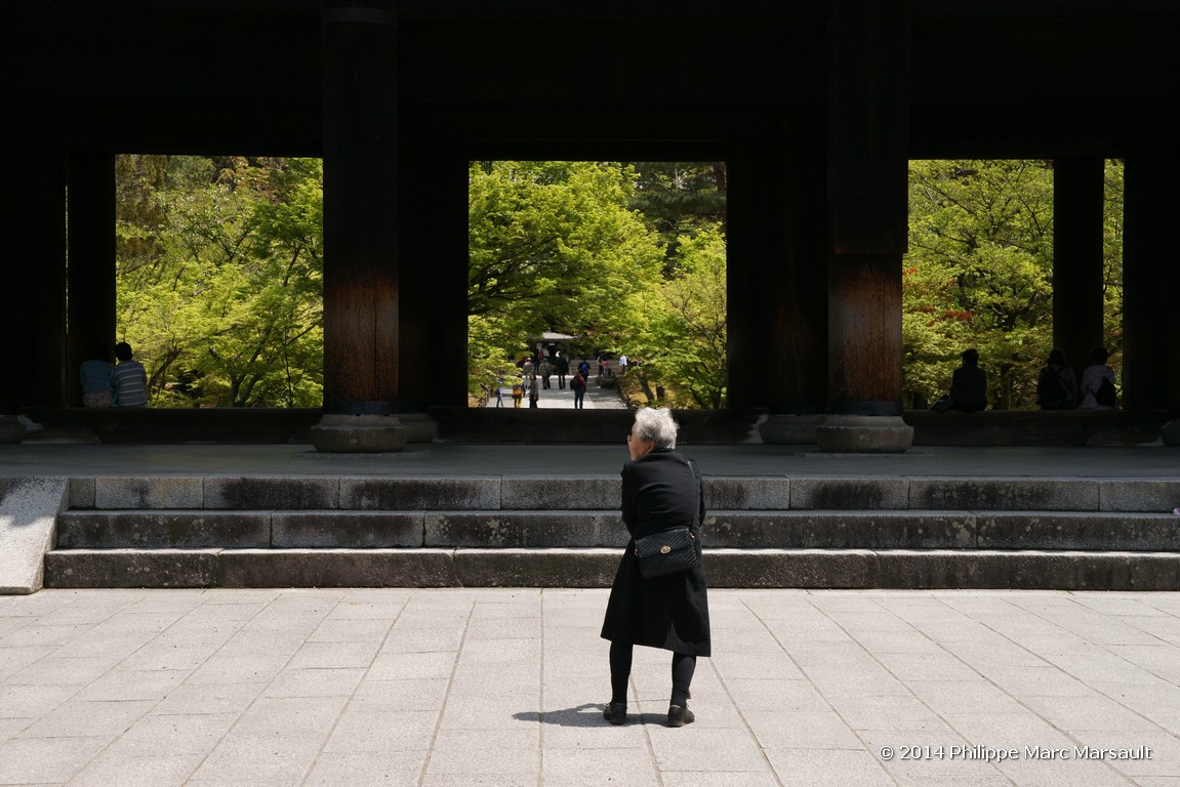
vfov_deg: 22.6
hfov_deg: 33.4
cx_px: 590
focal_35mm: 60
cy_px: 394
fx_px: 1967
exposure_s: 1/400
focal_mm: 60
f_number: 11
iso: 400
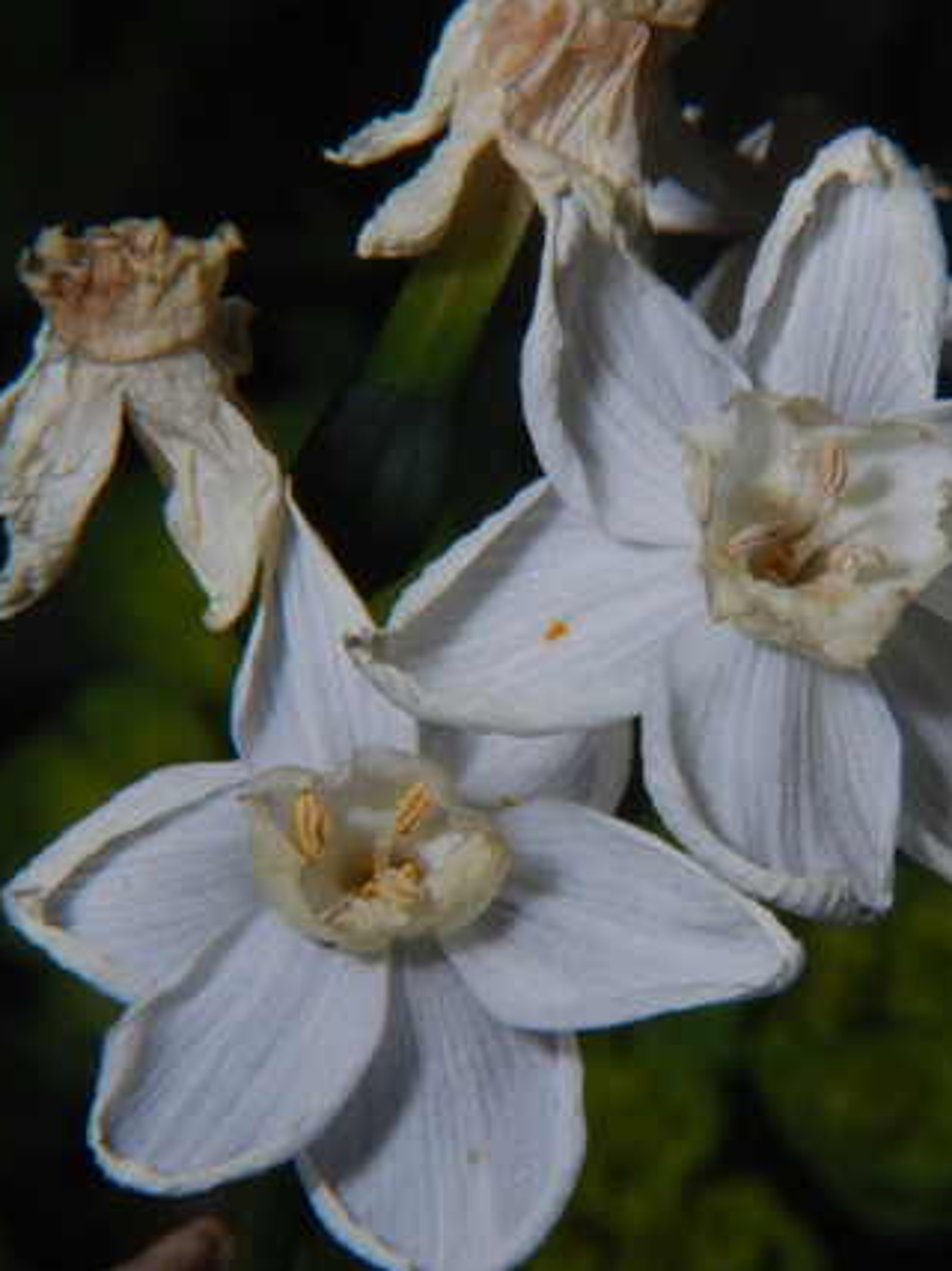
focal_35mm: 293
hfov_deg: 5.1
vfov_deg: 6.8
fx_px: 10739
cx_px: 681
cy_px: 637
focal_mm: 135
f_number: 32
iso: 100
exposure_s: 1/200
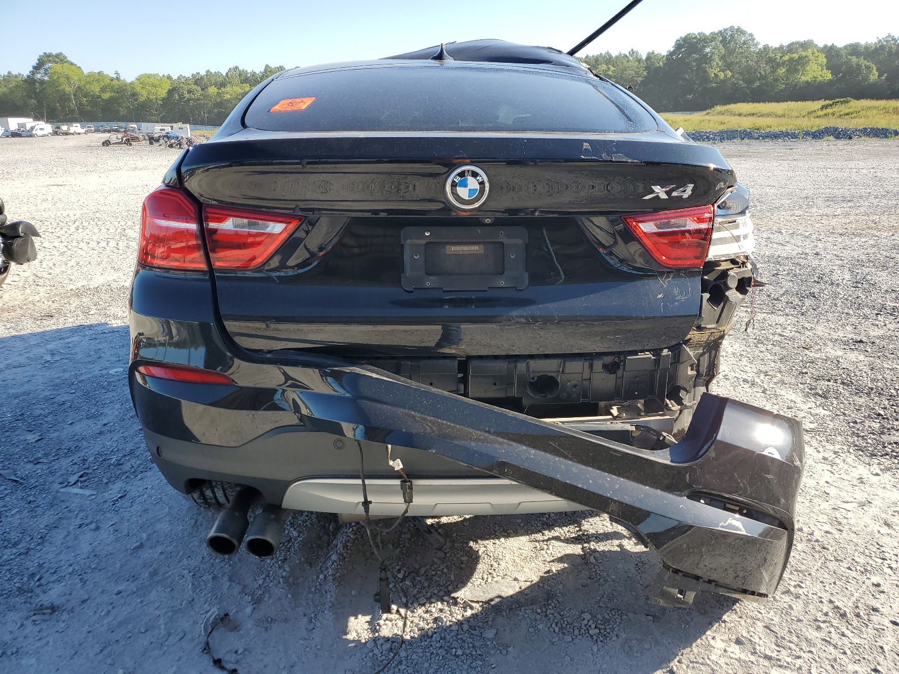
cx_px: 450
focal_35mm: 26
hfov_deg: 67.3
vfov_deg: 53.1
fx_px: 675
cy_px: 337
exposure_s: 1/1250
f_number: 1.5
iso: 50
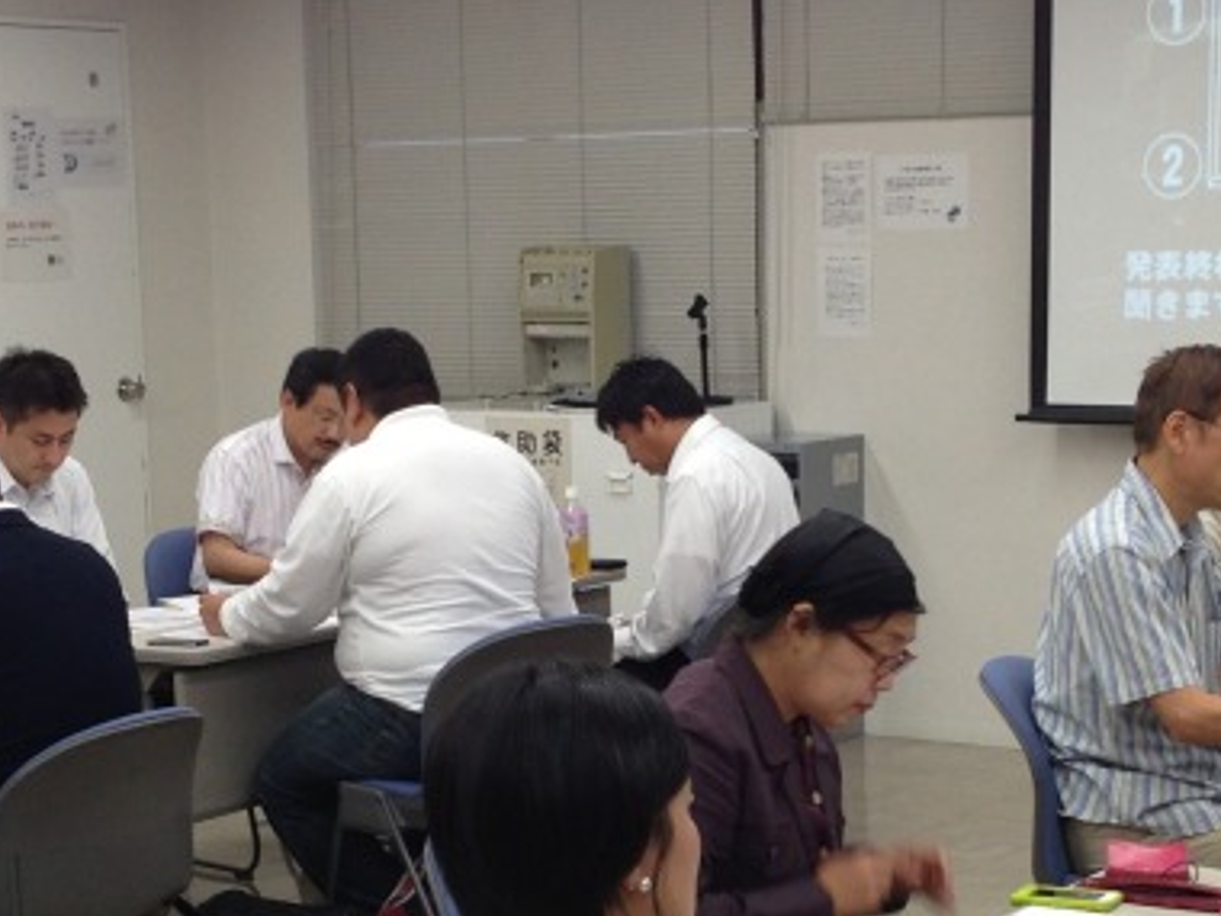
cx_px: 620
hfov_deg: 22.0
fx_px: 3139
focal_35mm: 89
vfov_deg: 16.4
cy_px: 765
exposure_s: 1/60
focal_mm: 4.13
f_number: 2.4
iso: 64
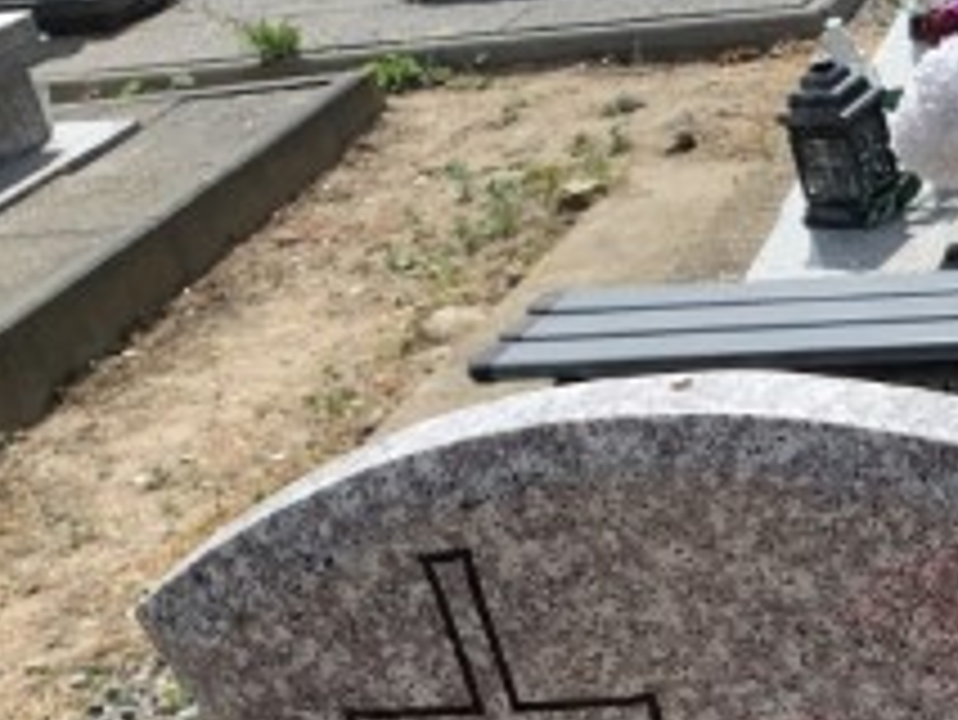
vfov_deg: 18.7
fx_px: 2160
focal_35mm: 78
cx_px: 1241
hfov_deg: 22.4
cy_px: 594
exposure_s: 1/2114
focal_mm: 4.25
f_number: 1.8
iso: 25
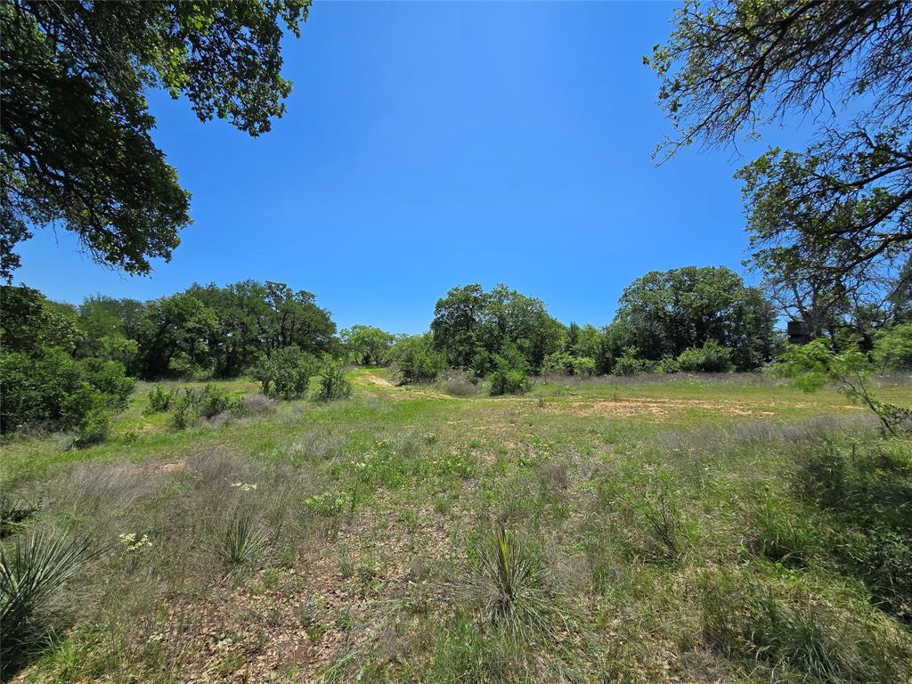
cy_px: 342
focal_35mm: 13
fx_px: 343
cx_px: 456
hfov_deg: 106.2
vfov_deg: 89.9
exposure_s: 1/2443
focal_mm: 2.2
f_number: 2.2
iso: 50
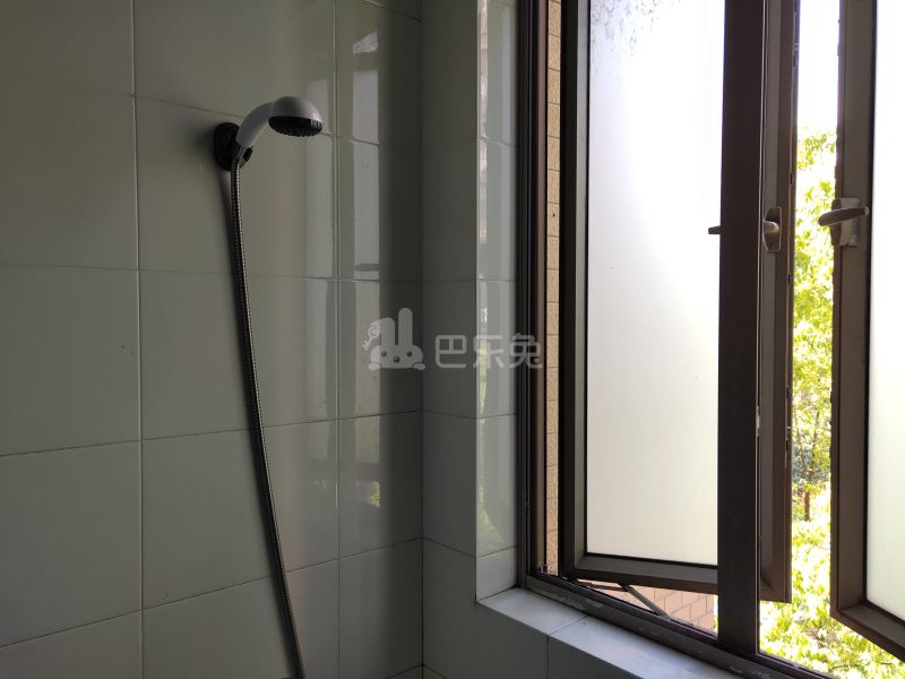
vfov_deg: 46.8
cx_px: 452
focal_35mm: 30
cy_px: 340
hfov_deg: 60.0
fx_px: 784
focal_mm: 4.35
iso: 49
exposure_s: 1/101
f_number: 1.8
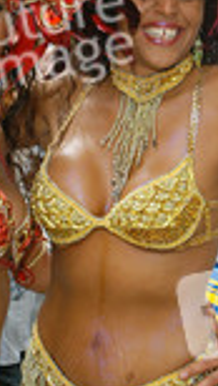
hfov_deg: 12.4
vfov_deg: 21.8
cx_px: 78
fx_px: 1004
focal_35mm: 98
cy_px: 175
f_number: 11
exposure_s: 1/100
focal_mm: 24
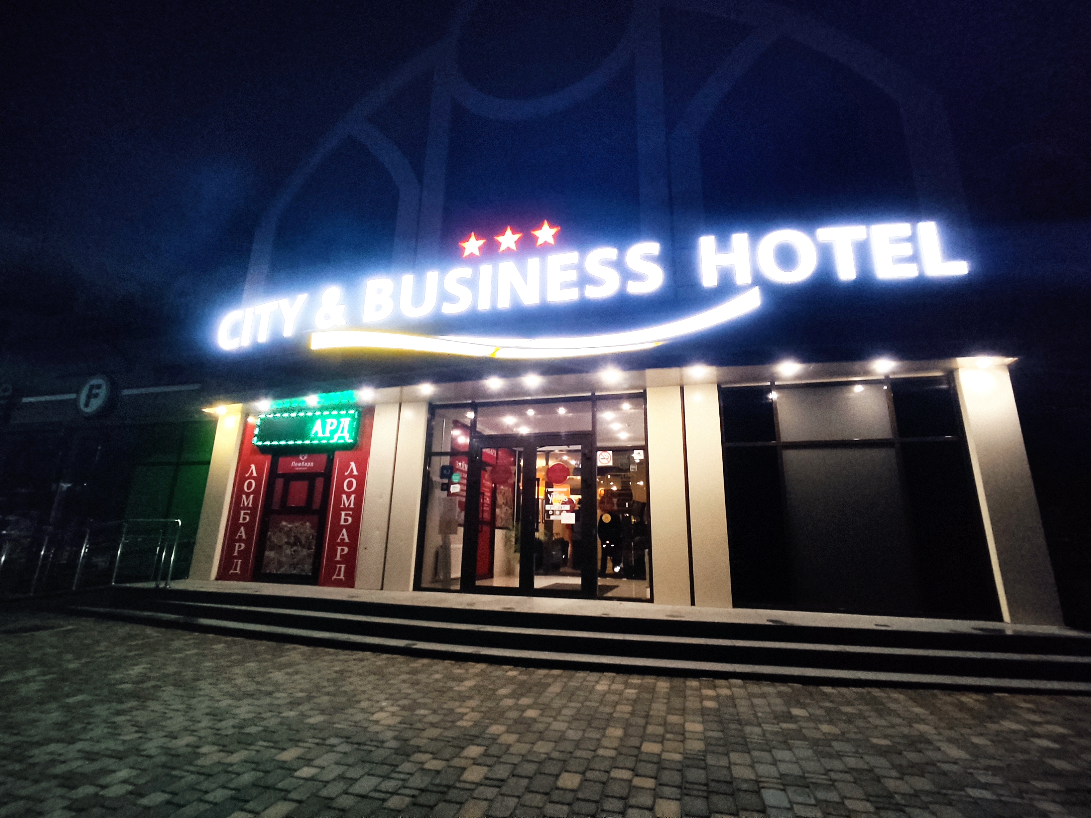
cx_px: 546
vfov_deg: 81.7
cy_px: 409
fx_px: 473
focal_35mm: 15
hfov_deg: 98.2
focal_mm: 1.6
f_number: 2.2
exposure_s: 1/25
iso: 274
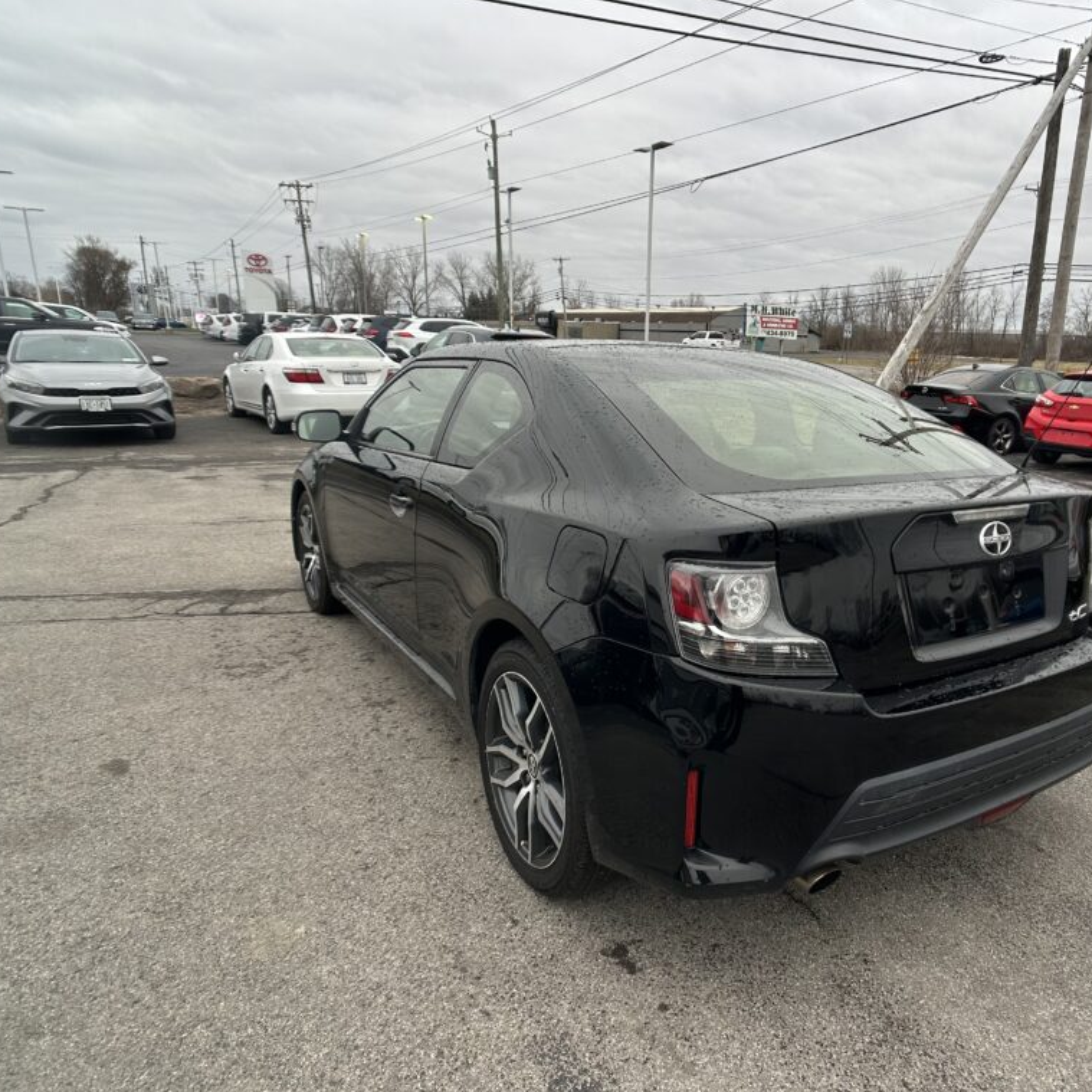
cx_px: 672
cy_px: 548
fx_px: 1106
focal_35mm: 31
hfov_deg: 52.1
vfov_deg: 52.5
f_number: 1.5
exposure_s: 1/478
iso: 50
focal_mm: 5.7
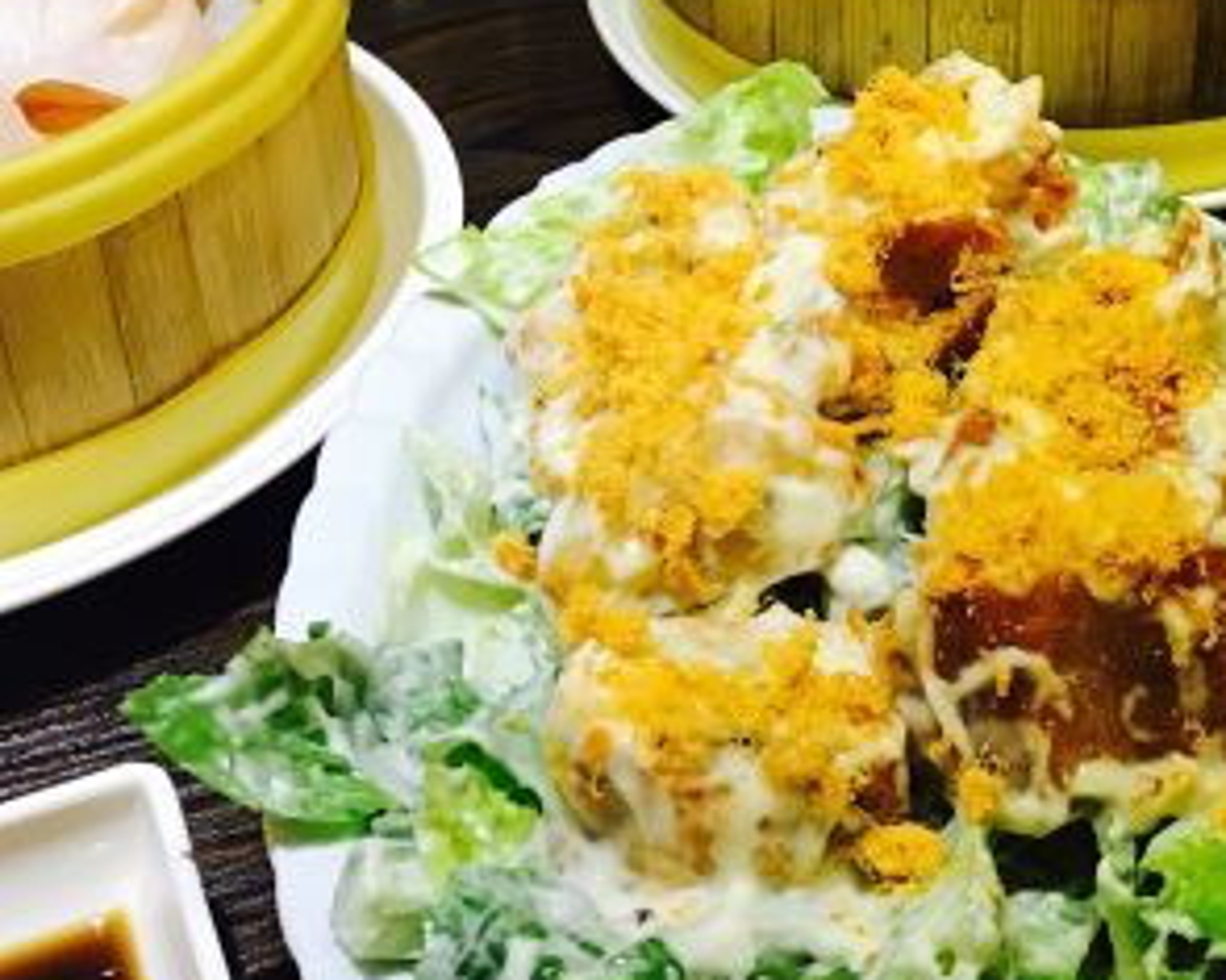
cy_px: 169
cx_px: 1055
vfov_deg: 23.1
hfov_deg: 28.3
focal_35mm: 65
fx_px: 2358
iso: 40
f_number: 1.8
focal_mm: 3.99
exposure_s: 1/17
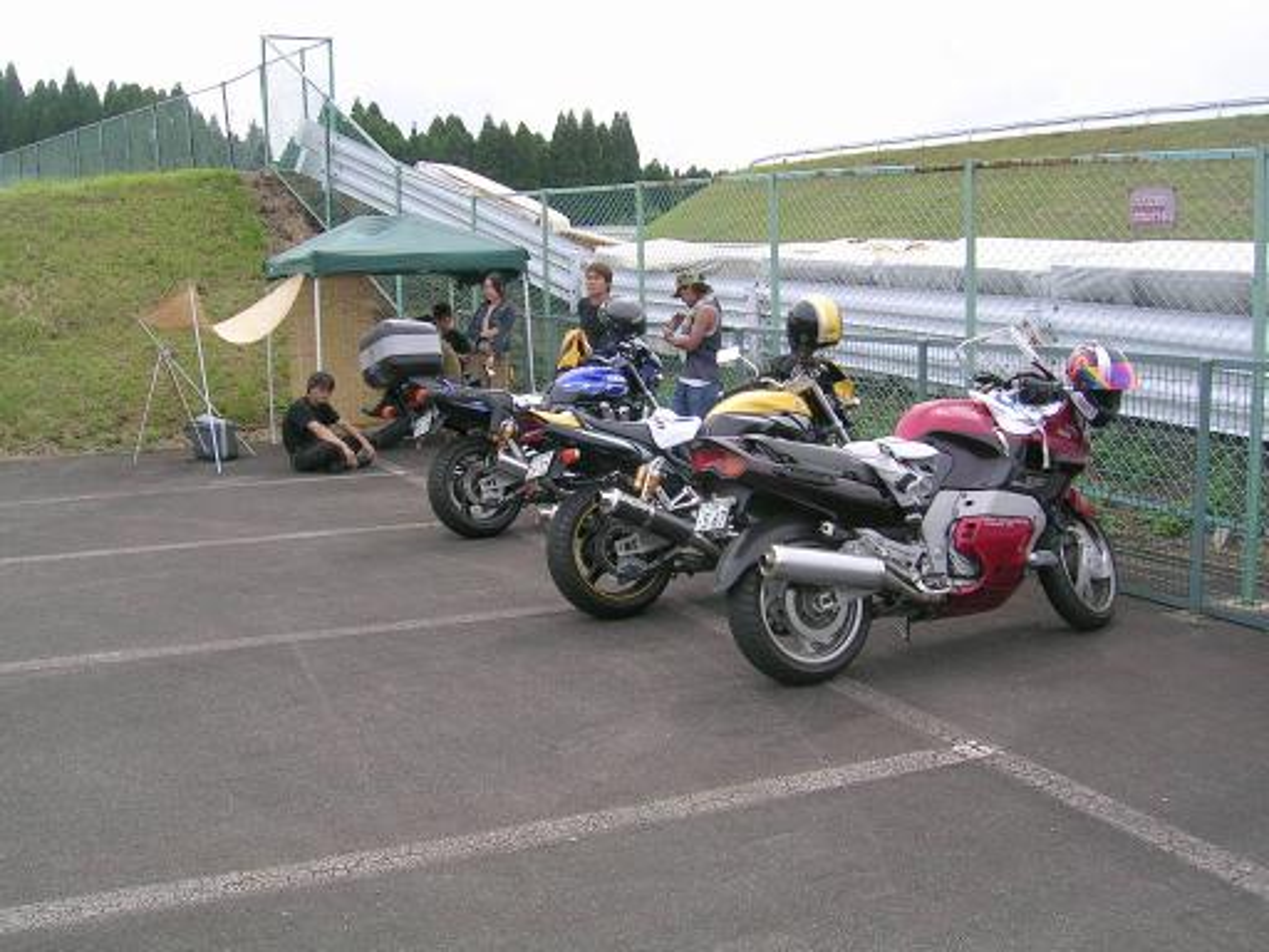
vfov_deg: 40.7
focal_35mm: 35
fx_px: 1283
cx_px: 634
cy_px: 476
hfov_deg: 52.6
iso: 50
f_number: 4.8
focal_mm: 5.4
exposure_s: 1/231
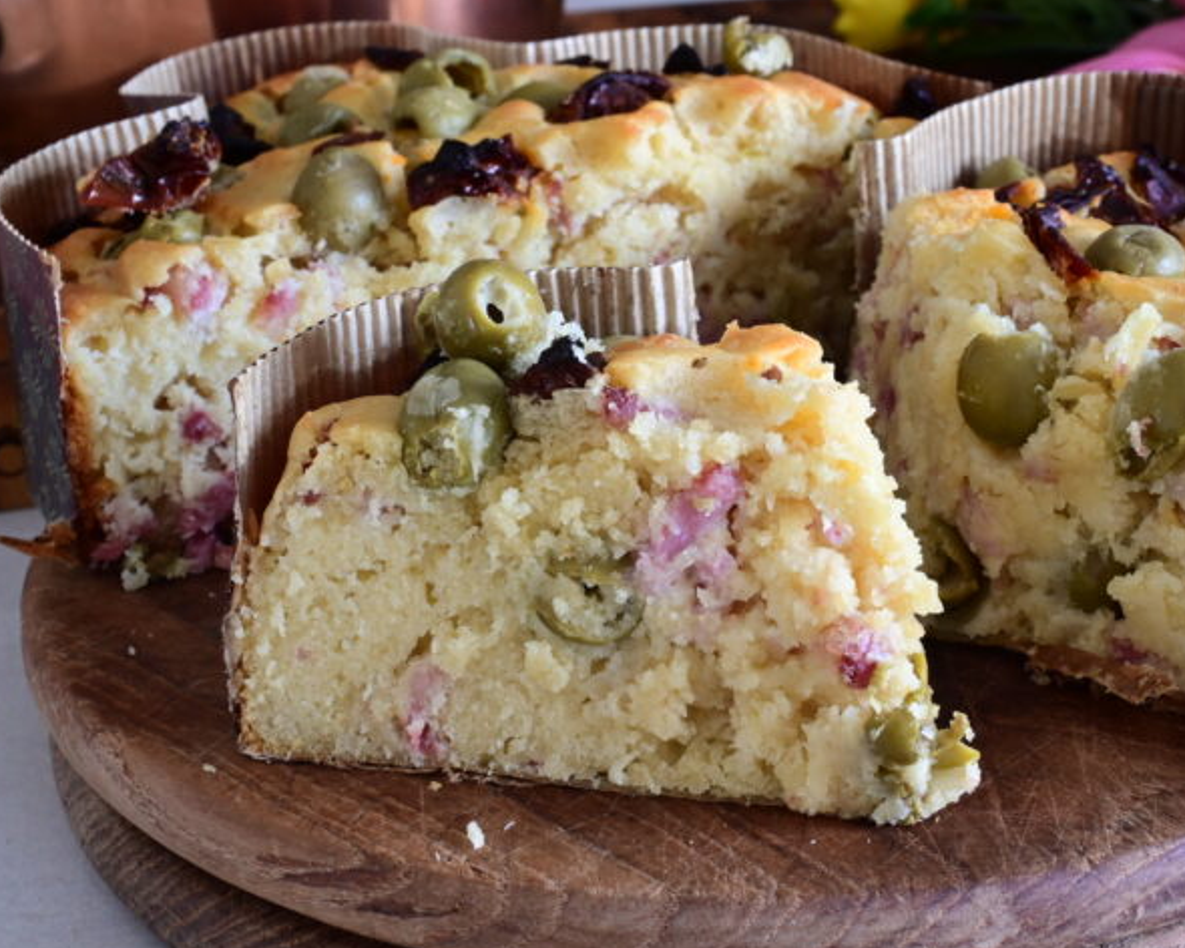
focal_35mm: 63
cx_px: 665
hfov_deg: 30.0
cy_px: 475
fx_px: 2209
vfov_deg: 24.2
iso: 640
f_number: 11
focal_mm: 37
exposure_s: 1/10
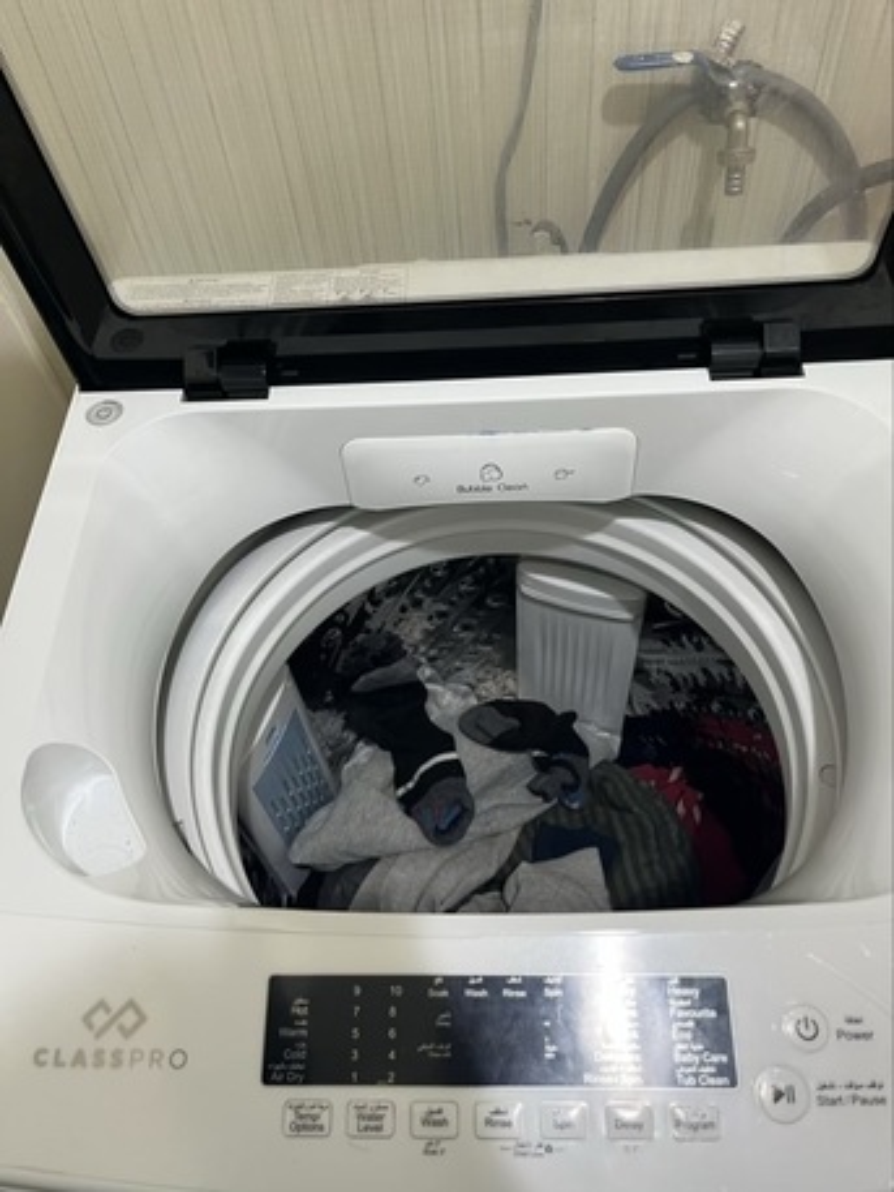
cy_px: 596
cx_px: 447
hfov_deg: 53.1
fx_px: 895
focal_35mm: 26
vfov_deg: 67.3
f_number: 1.6
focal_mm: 5.1
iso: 80
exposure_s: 1/60
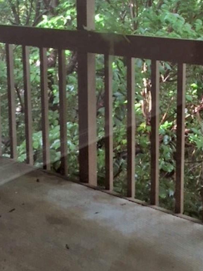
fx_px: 446
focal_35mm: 57
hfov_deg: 25.4
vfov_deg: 33.0
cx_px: 145
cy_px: 59
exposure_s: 1/30
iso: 50
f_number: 2.2
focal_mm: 4.15
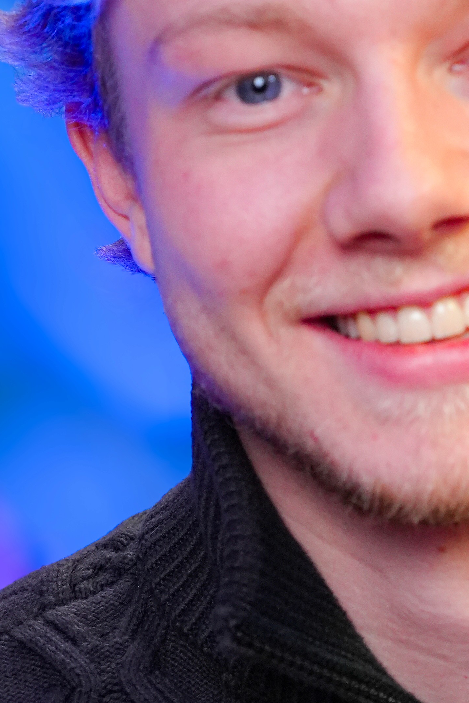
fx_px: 3830
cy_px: 382
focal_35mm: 196
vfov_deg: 10.5
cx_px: 453
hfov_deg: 7.0
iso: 2500
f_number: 4
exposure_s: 1/160
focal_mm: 60
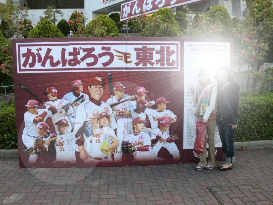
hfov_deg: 52.6
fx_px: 276
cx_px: 136
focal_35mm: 35
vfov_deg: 40.7
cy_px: 102
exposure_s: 1/160
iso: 64
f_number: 3.1
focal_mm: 6.3
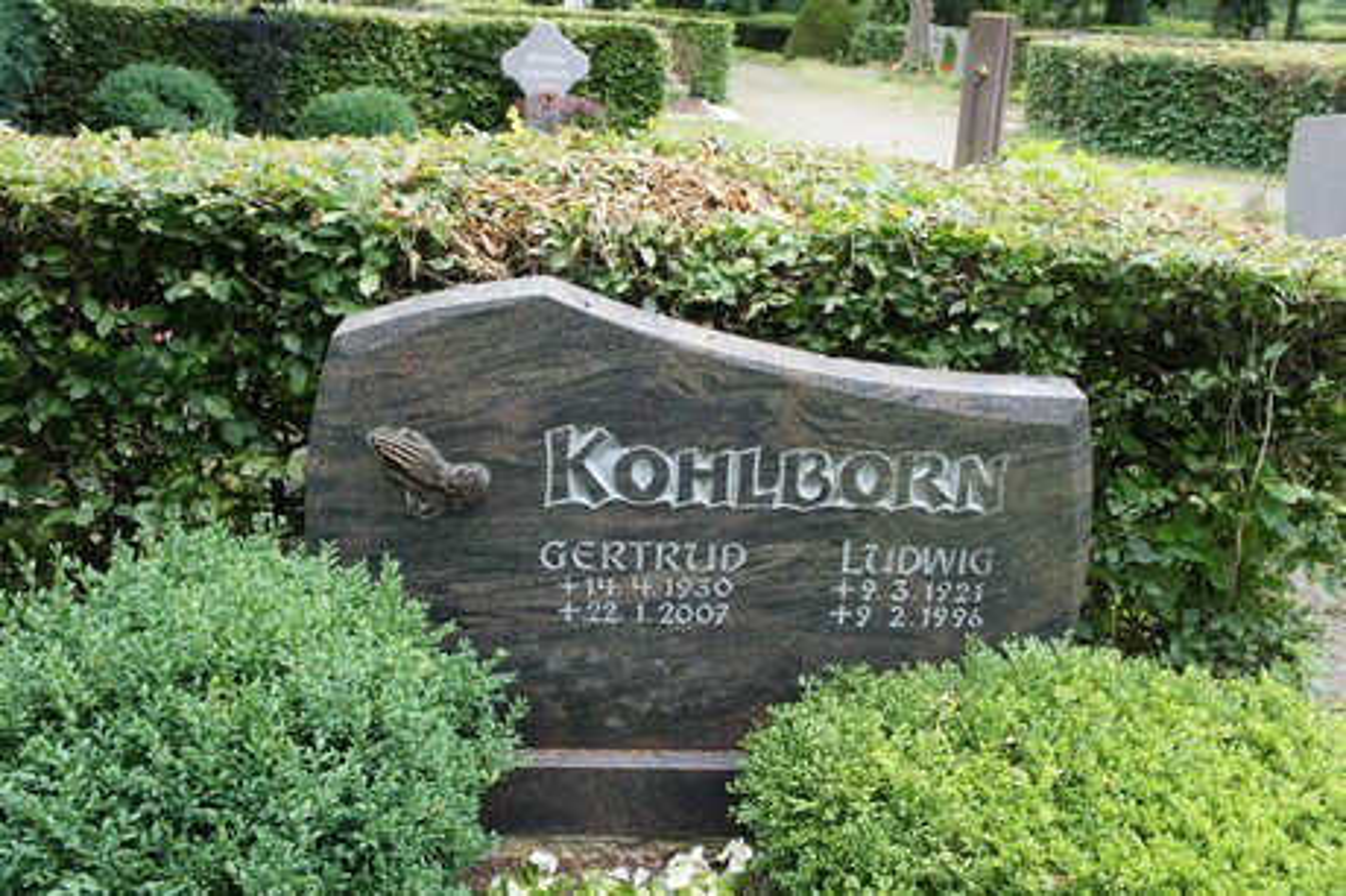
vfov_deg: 36.8
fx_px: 1345
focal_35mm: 36
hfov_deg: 53.2
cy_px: 448
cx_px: 673
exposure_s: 1/250
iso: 640
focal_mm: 24
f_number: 5.6
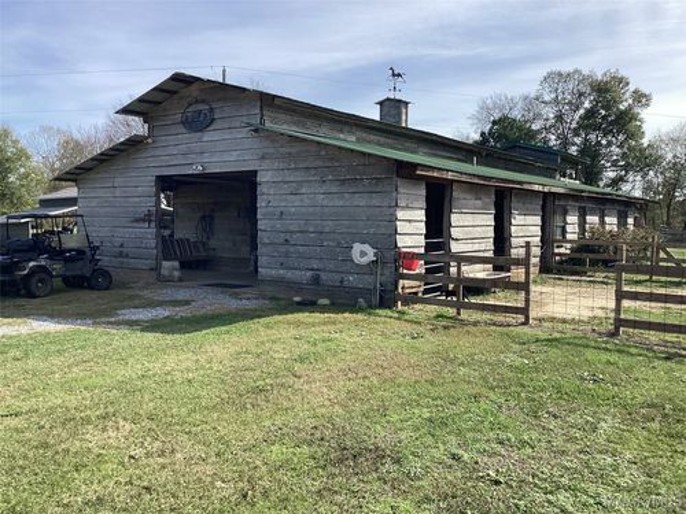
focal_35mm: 31
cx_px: 343
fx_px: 614
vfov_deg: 45.4
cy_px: 257
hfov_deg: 58.4
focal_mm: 3.3
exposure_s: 1/1006
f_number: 2.4
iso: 25
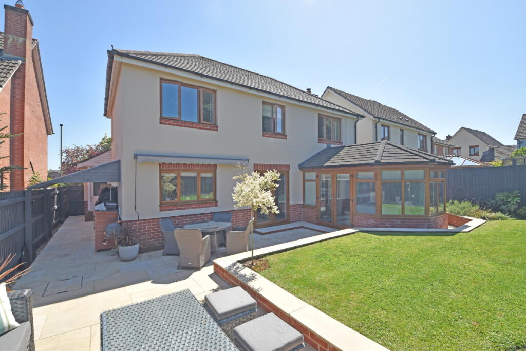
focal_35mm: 15
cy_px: 176
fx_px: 219
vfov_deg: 77.3
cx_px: 263
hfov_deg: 100.4
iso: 160
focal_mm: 10
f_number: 8
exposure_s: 1/250
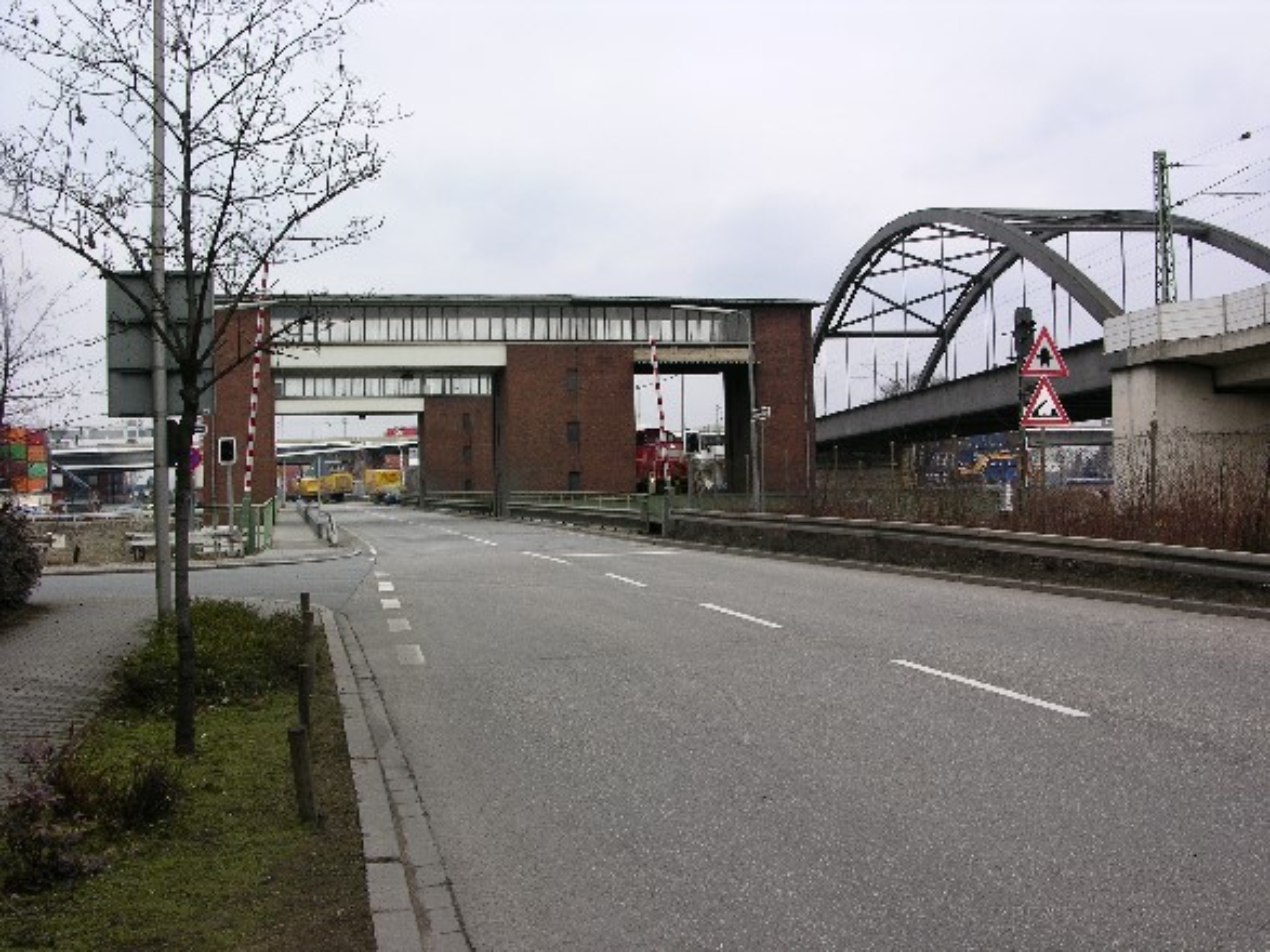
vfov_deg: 40.7
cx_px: 635
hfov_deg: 52.6
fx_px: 1284
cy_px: 476
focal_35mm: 35
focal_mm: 8.9
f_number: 7.1
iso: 50
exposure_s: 1/79.6
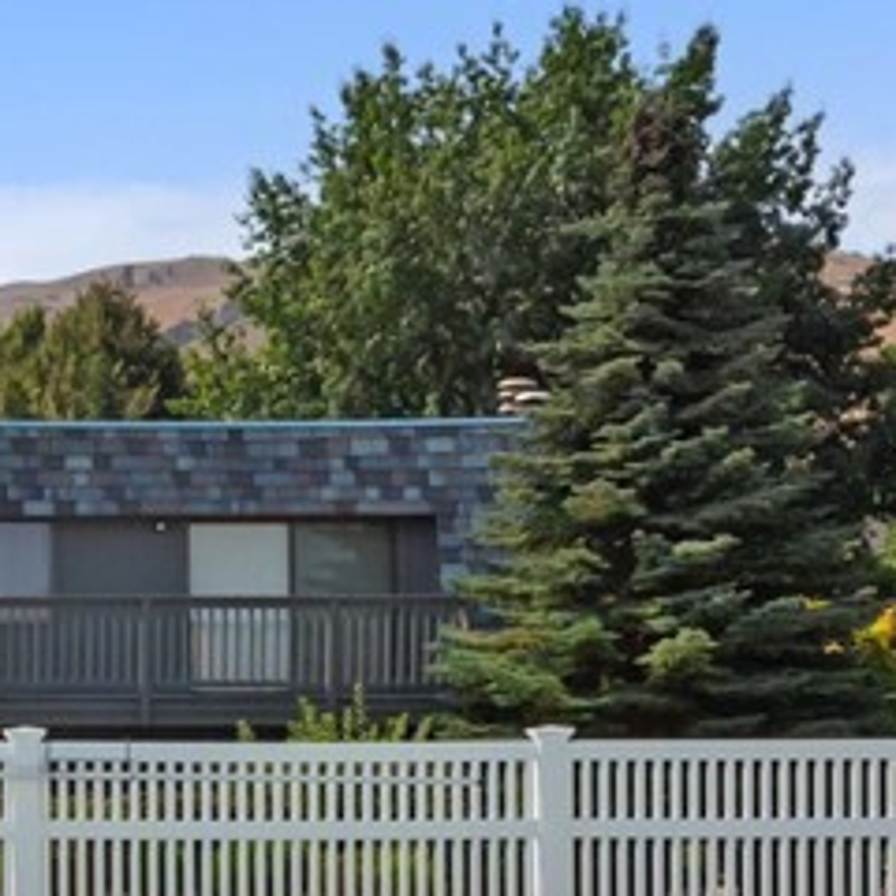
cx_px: -289
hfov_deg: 18.0
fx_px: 2636
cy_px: 734
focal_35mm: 90
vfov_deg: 19.1
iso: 100
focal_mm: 15
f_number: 7.1
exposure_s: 1/4000
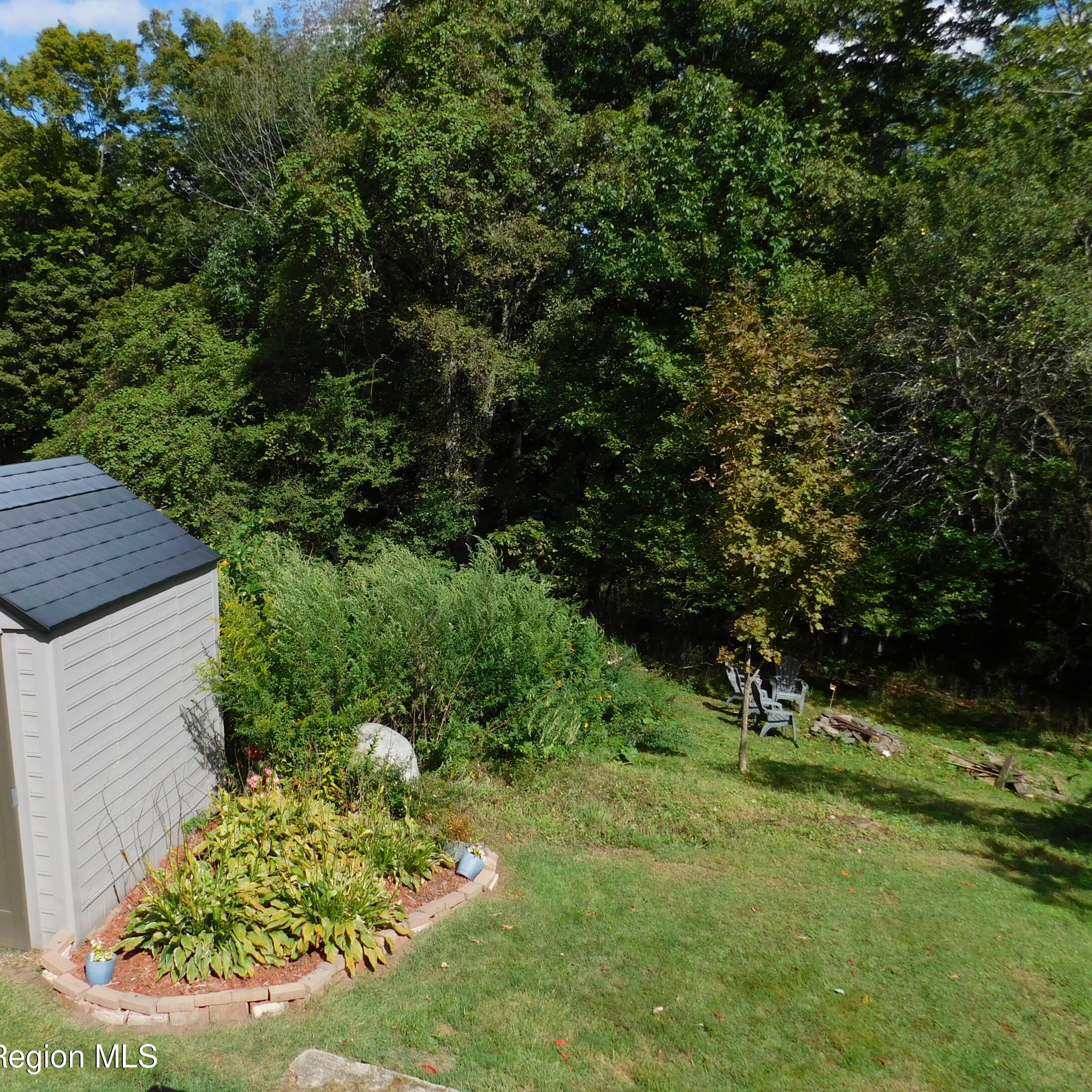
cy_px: 544
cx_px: 414
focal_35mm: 28
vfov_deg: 57.3
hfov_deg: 56.7
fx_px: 999
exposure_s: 1/400
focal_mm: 4
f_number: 6
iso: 125
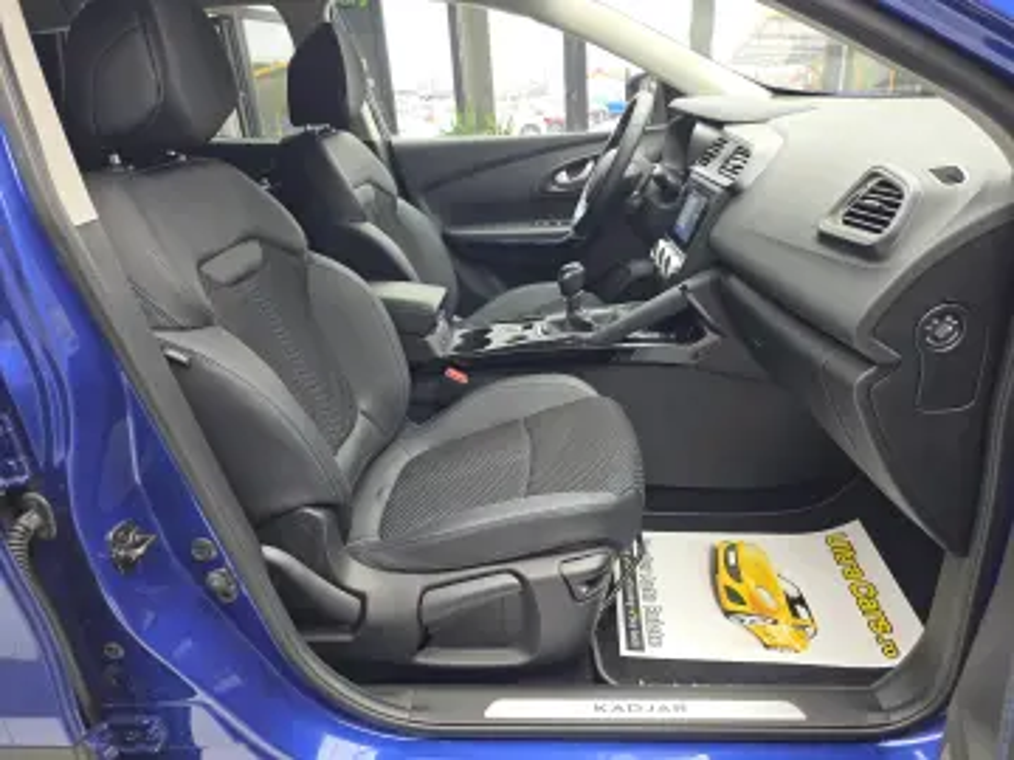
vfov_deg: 58.9
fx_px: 674
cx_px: 507
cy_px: 380
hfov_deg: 73.9
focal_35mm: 23
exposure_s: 1/100
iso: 125
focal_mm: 6.25
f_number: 1.7
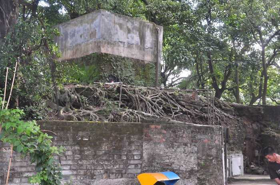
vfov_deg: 25.7
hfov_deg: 37.9
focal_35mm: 52
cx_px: 140
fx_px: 408
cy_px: 92
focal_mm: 35
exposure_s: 1/40
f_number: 5
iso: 640
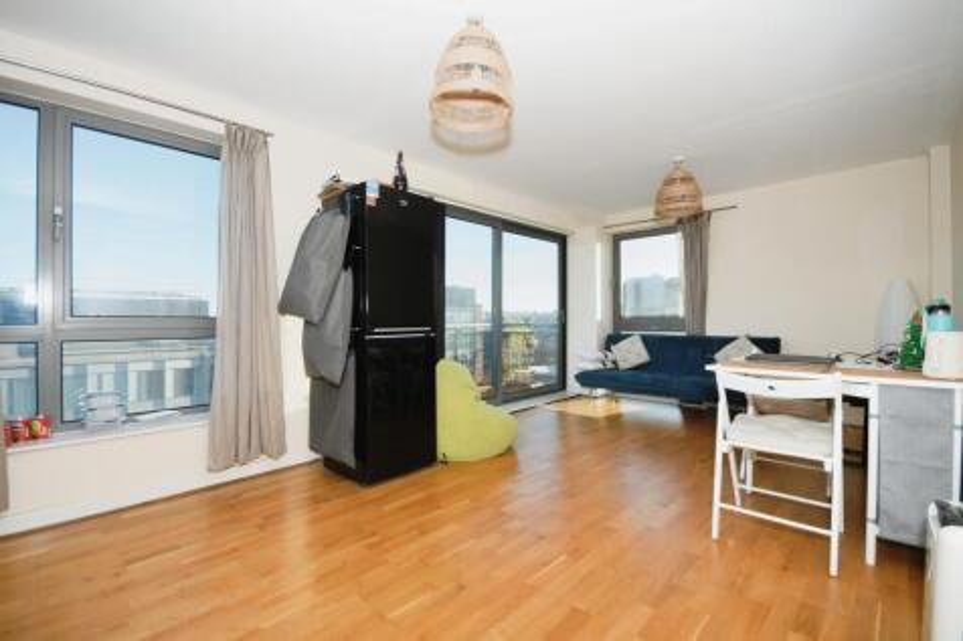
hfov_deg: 100.4
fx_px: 401
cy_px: 320
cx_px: 482
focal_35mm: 15
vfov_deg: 77.3
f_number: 8
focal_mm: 10
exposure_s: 1/250
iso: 400
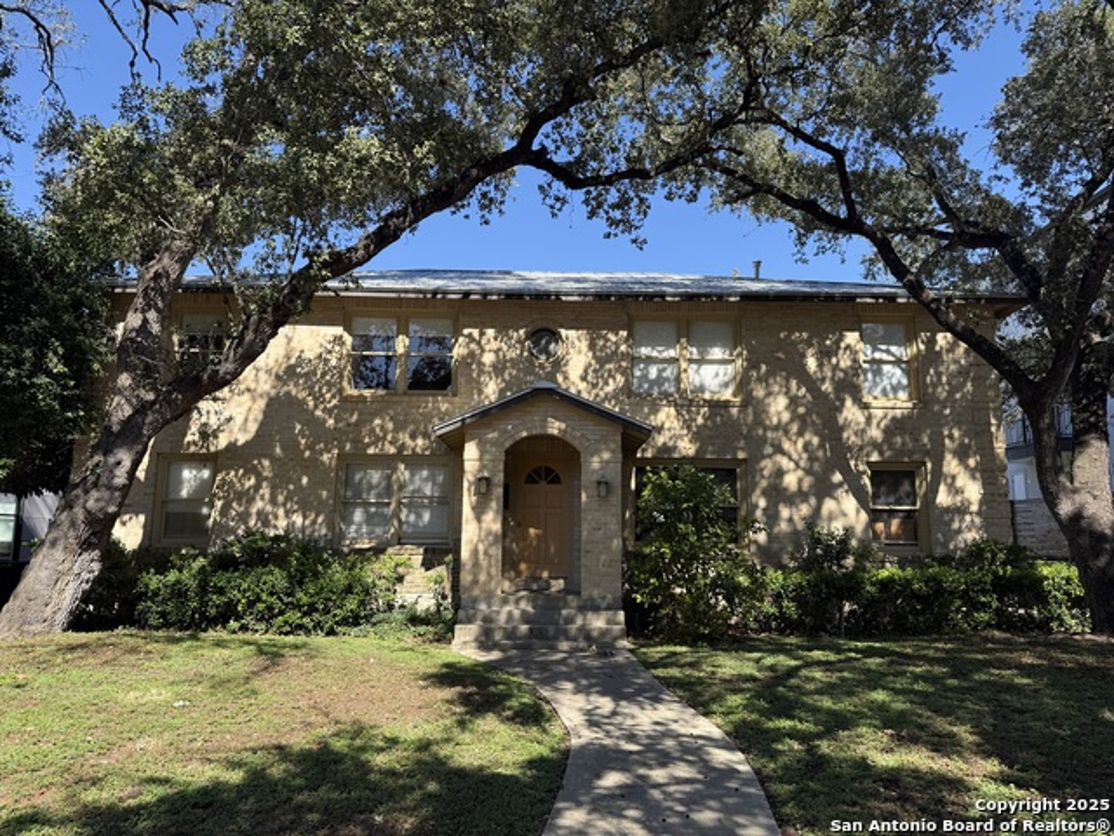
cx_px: 557
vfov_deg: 56.8
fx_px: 772
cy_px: 418
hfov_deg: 71.6
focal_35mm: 24
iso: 80
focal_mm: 6.76
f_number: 1.78
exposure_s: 1/1653
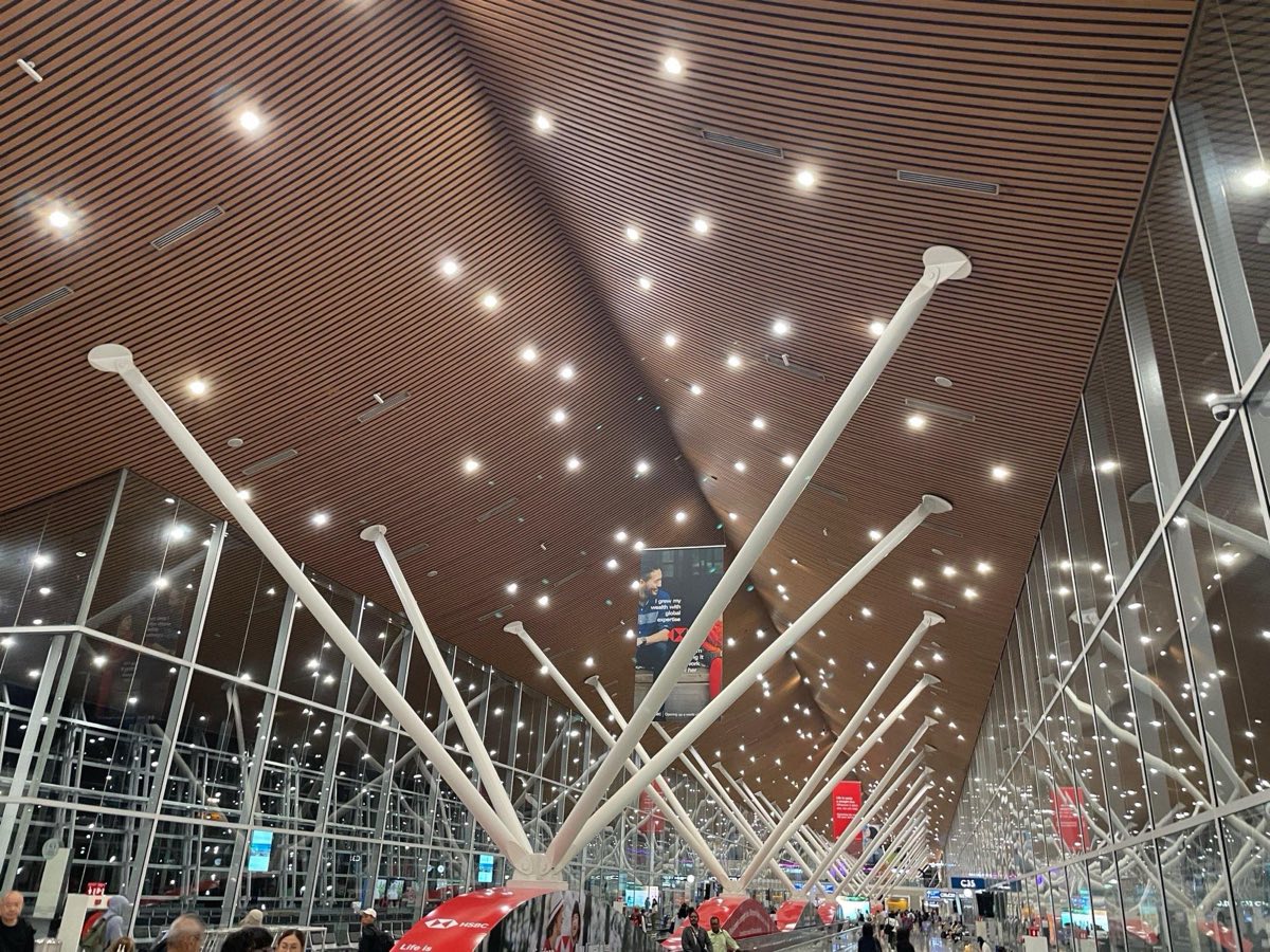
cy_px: 476
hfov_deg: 67.3
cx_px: 635
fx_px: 954
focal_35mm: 26
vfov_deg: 53.1
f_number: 1.6
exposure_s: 1/50
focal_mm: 4.2
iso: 200
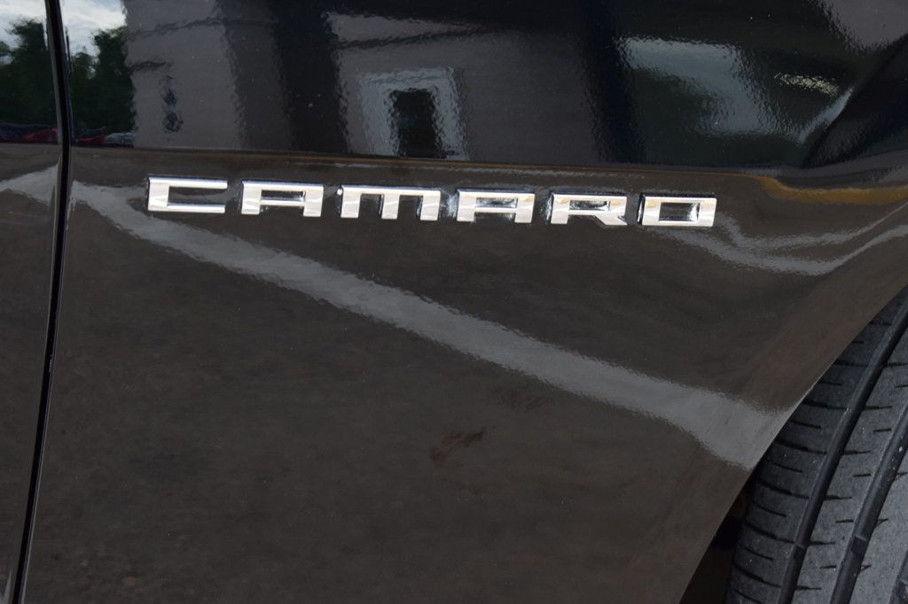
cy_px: 302
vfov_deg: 16.5
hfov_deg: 24.6
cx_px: 454
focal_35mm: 82
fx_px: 2080
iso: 400
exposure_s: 1/20
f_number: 6.3
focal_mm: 55
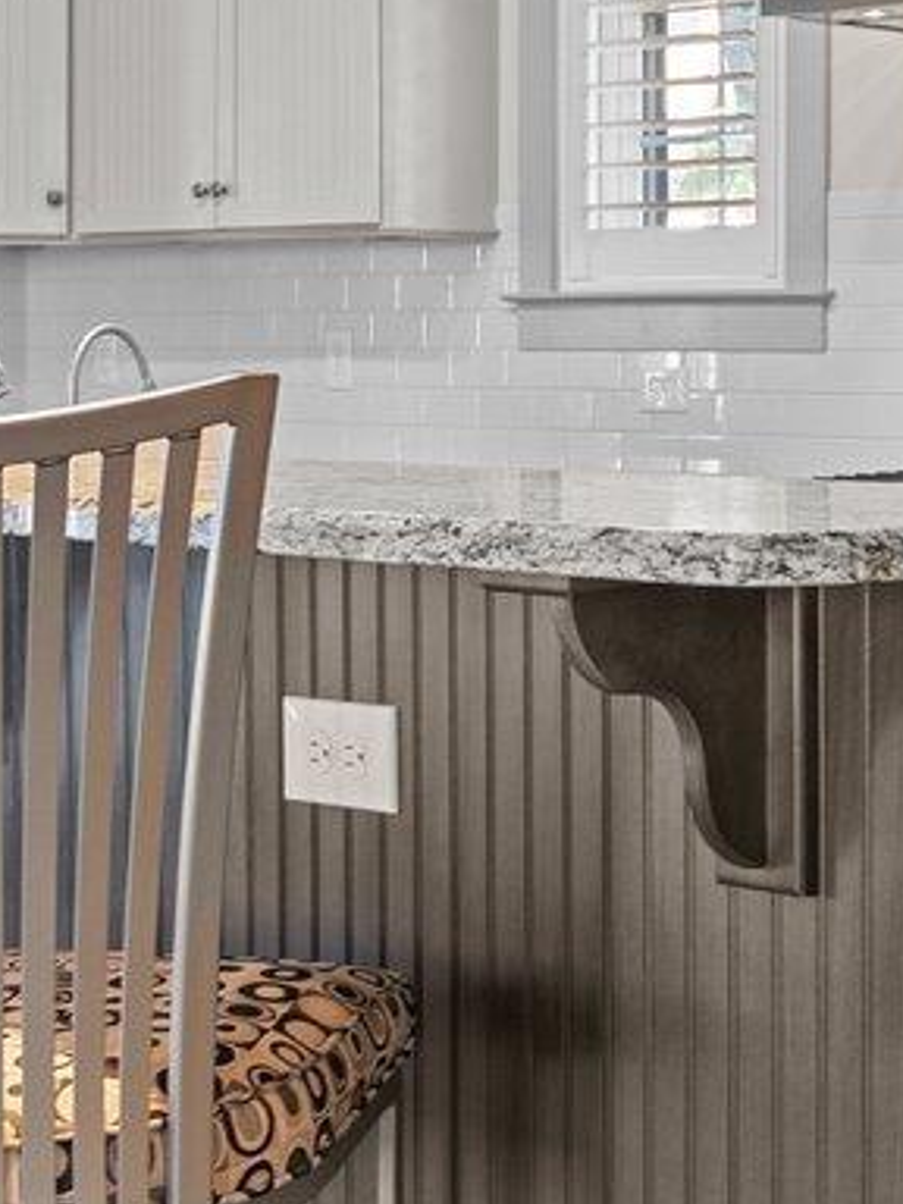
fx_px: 2852
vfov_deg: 23.6
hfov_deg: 17.8
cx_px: 784
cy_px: 312
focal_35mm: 82
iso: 400
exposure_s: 1/2.5
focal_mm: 16
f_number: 4
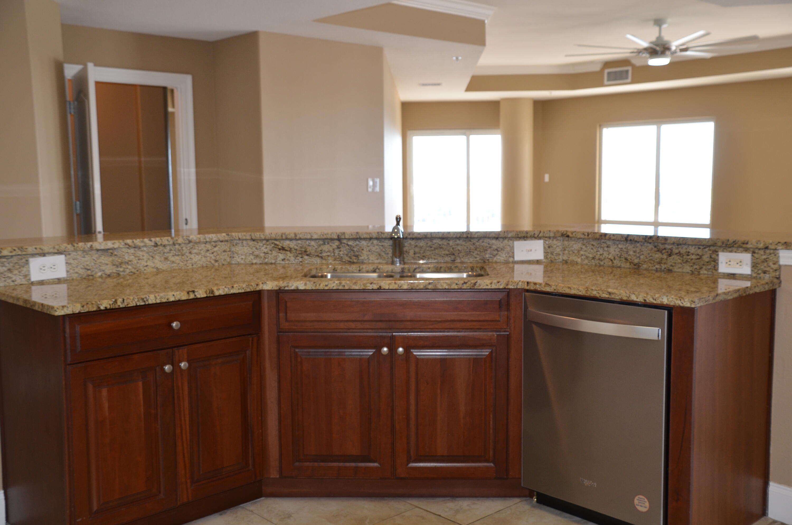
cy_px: 262
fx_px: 790
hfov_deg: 53.2
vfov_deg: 36.7
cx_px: 396
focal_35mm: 36
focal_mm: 24
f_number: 3.8
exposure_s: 1/125
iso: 360
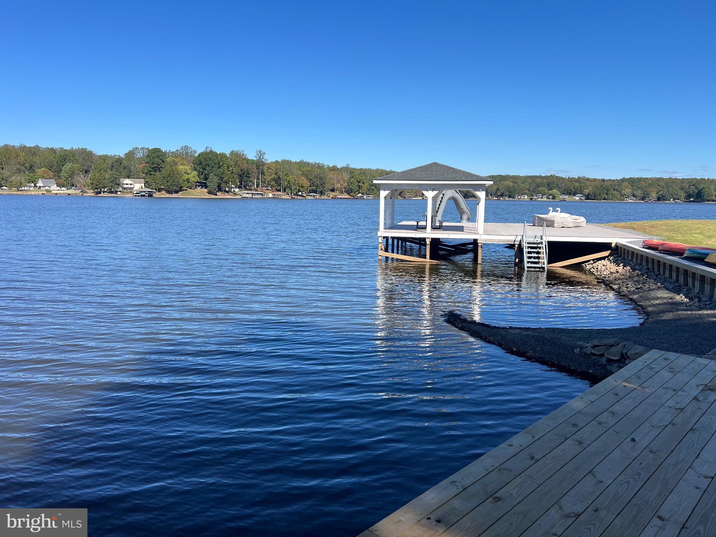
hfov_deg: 67.3
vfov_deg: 53.1
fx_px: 538
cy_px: 268
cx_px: 358
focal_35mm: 26
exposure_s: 1/3460
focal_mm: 5.7
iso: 50
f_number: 1.5
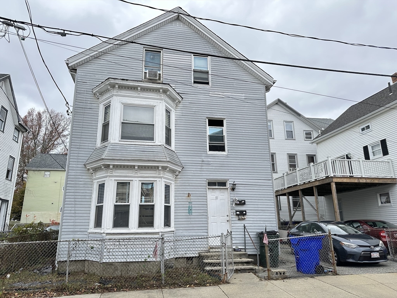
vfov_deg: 56.8
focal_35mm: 24
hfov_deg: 71.6
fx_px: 275
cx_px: 198
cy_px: 149
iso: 80
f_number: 1.78
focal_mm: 6.86
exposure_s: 1/491
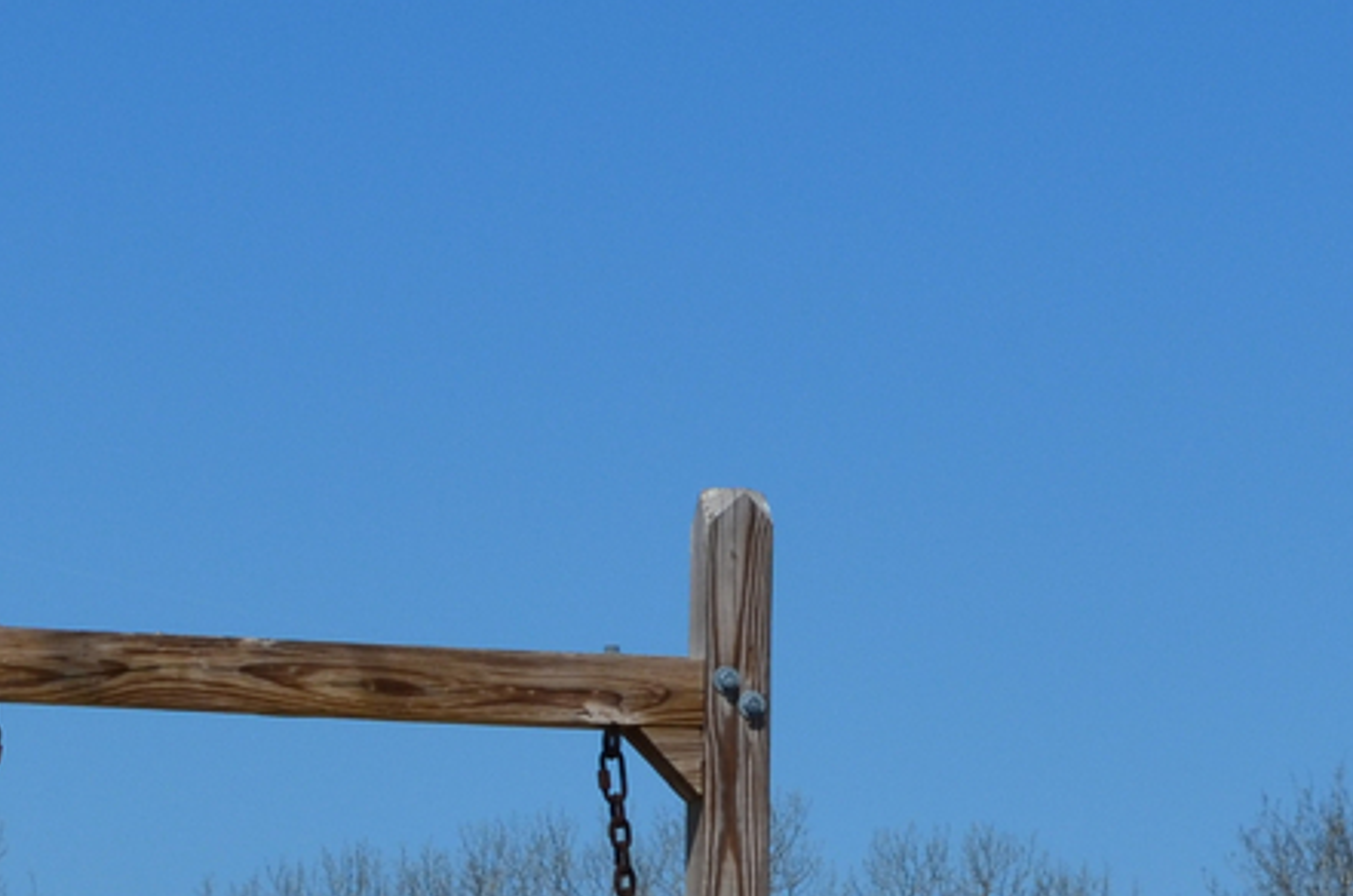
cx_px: 563
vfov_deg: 4.4
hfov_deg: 6.8
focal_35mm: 305
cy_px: 1556
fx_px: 11432
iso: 200
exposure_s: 1/500
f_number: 11
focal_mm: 55
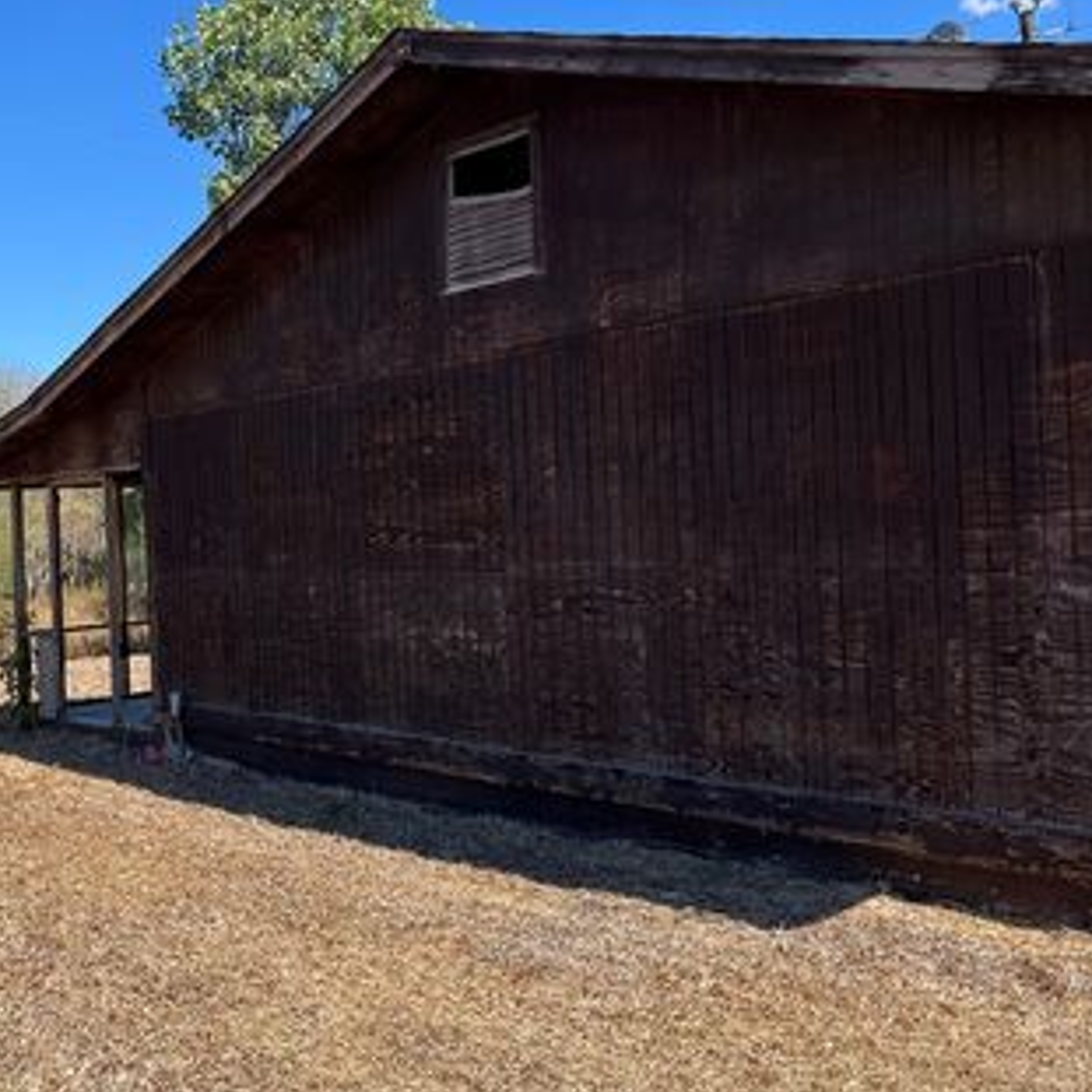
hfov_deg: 43.3
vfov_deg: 44.9
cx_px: 260
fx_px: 1321
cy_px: 539
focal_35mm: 37
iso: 50
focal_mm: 5.7
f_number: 1.5
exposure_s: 1/2353
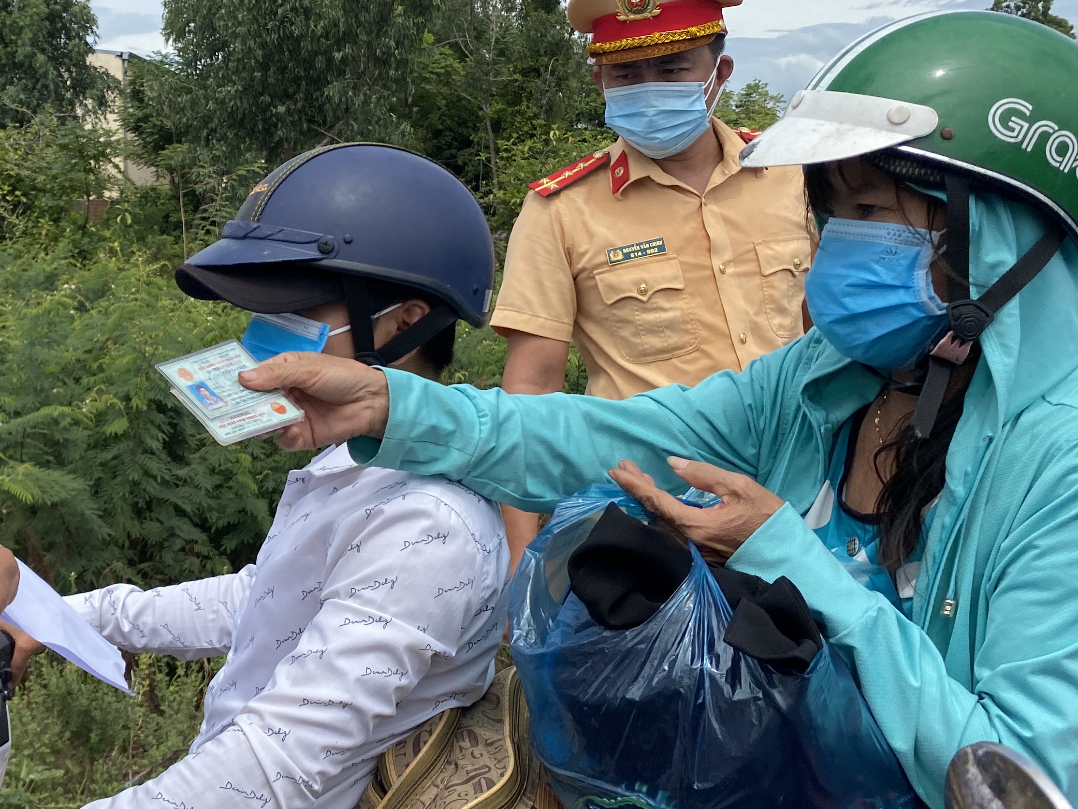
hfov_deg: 38.8
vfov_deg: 30.8
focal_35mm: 47
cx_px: 207
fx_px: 1464
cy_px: 350
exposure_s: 1/3300
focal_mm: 4.25
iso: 32
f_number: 1.8
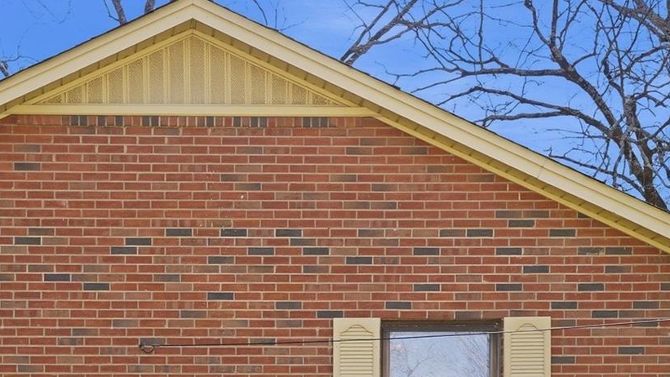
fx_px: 1901
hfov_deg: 19.9
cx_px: 186
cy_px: 550
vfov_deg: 10.9
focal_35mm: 107
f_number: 5.6
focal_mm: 41
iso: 100
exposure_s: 1/80
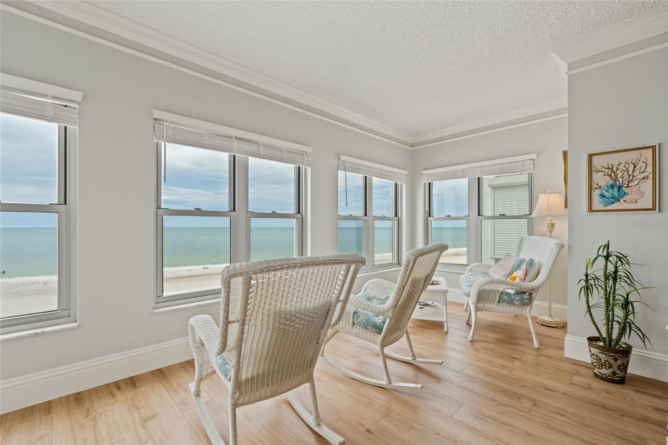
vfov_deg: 72.0
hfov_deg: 95.0
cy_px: 222
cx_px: 334
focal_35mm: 16
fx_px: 306
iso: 250
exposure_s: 1/60
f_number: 7.1
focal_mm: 16.5
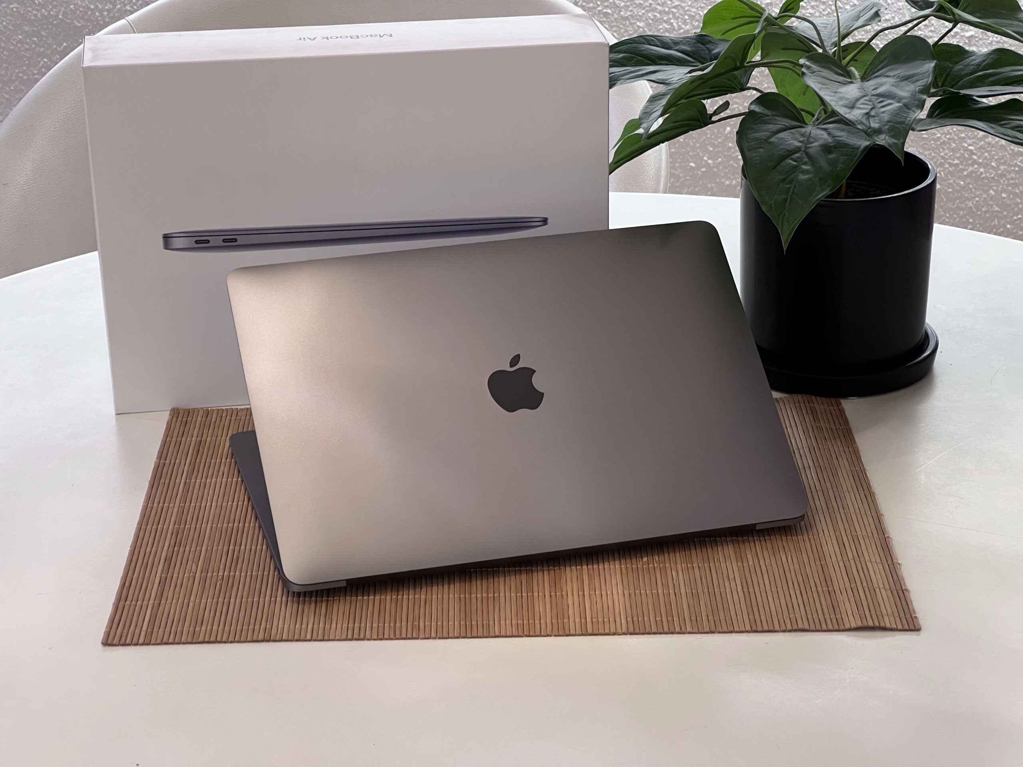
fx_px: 2276
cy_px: 384
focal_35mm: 77
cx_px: 512
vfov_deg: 19.1
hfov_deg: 25.3
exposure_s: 1/60
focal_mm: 9
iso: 200
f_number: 2.8
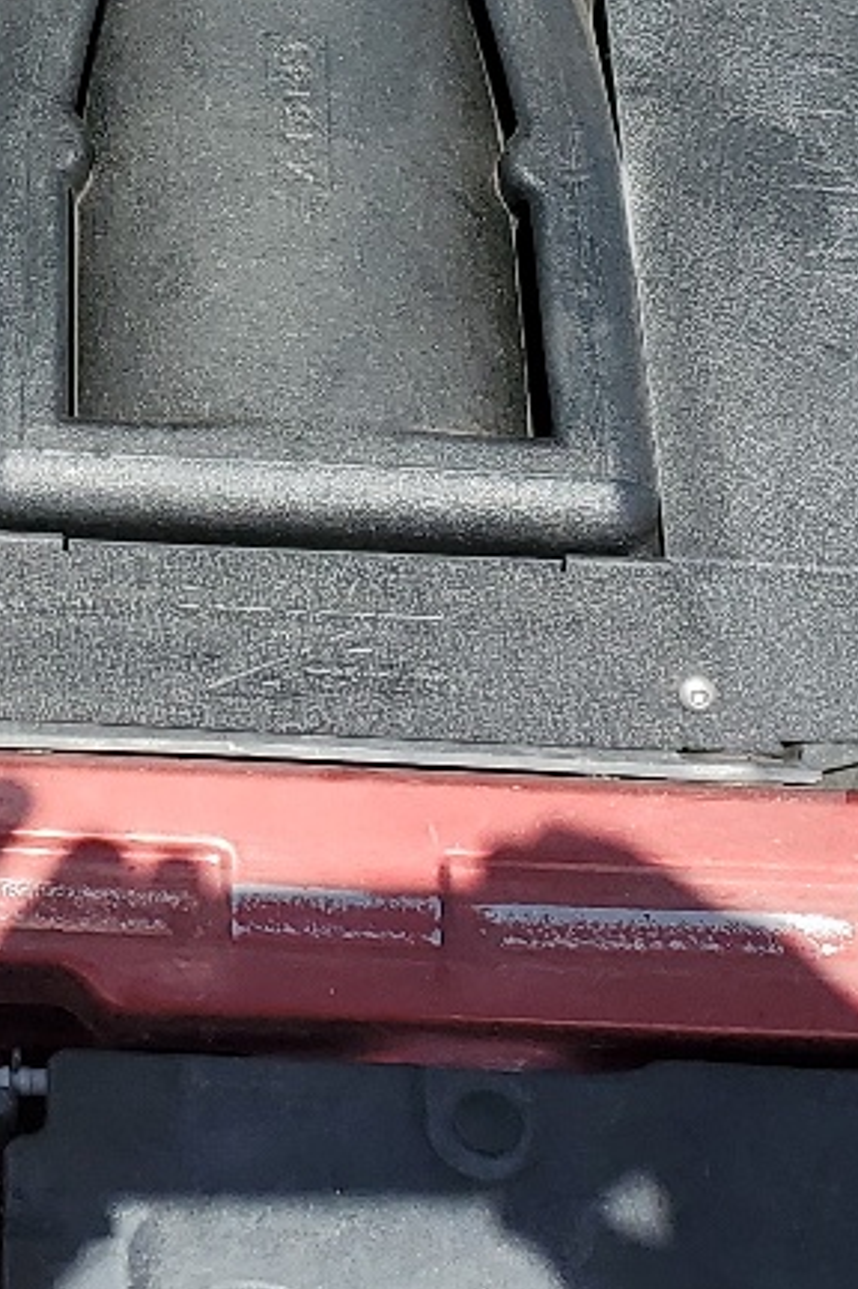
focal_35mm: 100
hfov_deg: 13.3
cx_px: -128
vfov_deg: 20.0
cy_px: 92
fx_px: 3580
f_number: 1.5
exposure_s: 1/2500
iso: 50
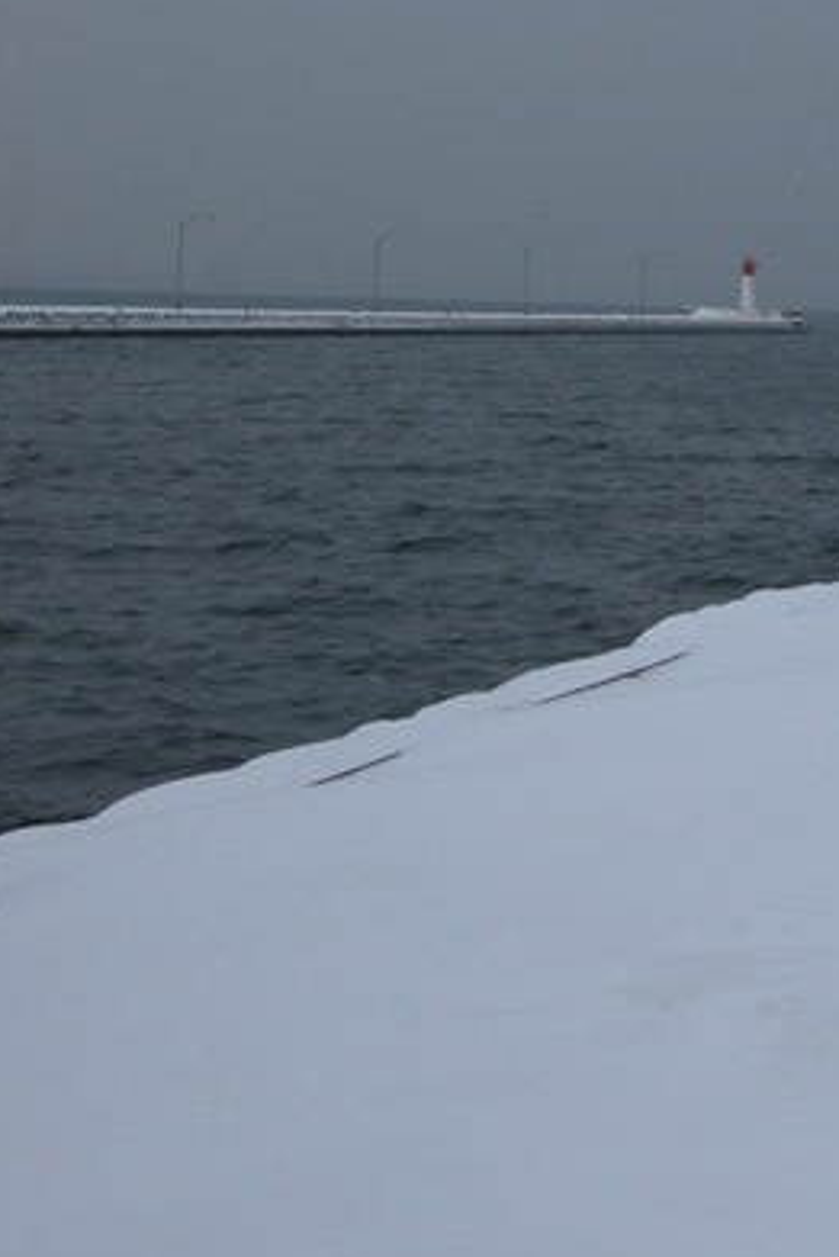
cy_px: 415
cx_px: 1218
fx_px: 3492
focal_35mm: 100
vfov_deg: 20.3
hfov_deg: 13.0
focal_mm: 10.1
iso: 64
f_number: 3.4
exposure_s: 1/124
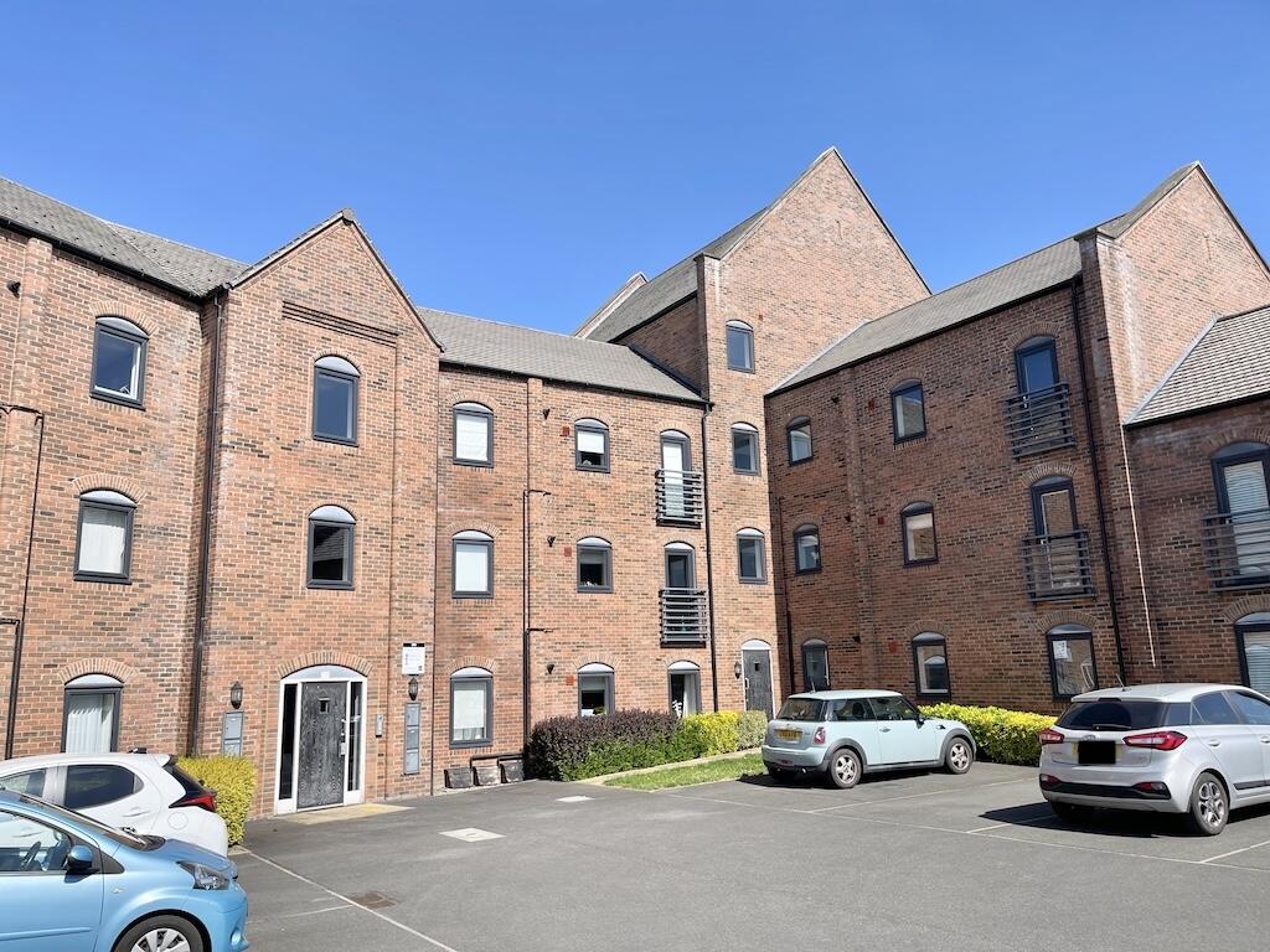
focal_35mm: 25
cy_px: 476
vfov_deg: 54.9
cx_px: 635
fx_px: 917
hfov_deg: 69.4
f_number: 1.6
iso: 32
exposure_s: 1/2924
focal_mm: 5.1
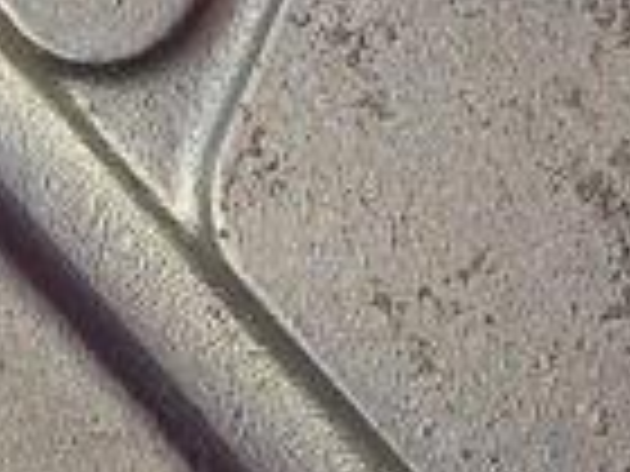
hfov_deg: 10.8
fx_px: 3331
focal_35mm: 183
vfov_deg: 7.7
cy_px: -584
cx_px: 378
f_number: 1.8
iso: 50
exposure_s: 1/189
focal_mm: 4.65
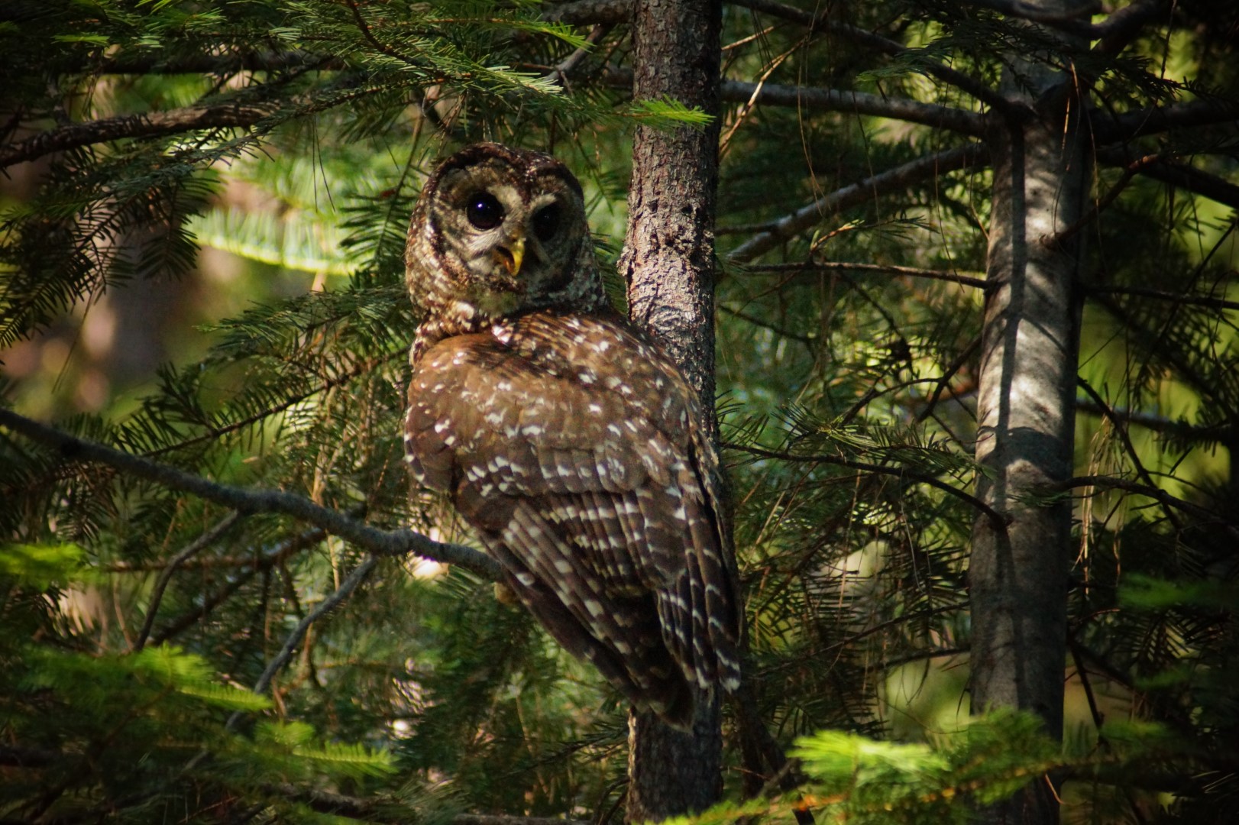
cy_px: 412
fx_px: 15480
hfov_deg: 4.6
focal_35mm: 450
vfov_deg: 3.1
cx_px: 620
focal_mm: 300
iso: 3200
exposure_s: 1/400
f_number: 5.6
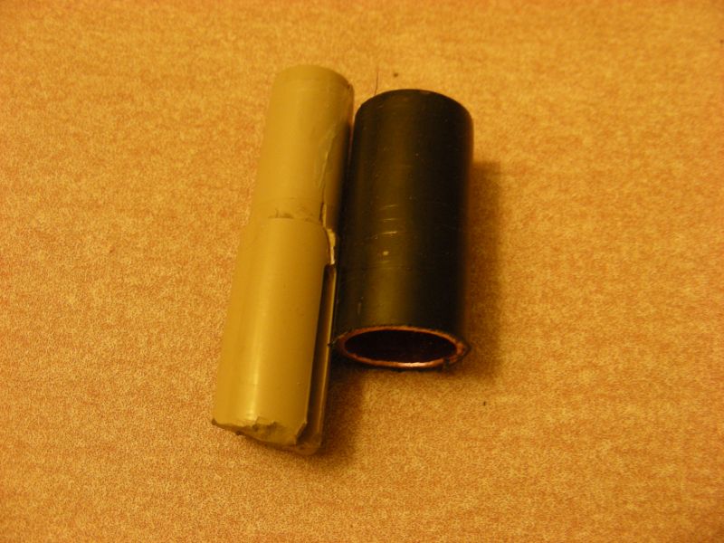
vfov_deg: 37.7
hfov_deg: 49.0
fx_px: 795
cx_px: 362
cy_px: 272
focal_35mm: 38
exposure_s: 1/8
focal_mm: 6.3
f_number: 3.5
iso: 206
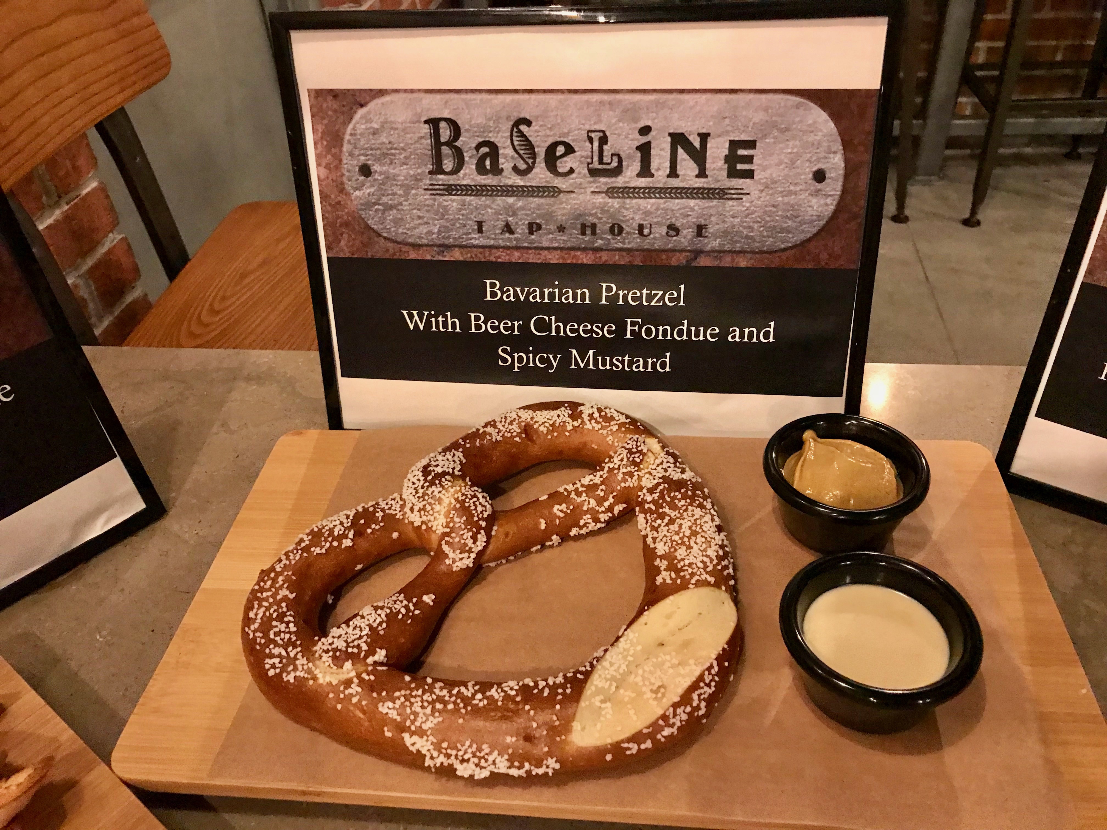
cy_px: 415
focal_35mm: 28
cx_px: 554
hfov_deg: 63.4
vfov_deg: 49.7
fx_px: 895
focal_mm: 3.99
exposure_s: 1/4
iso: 100
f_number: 1.8
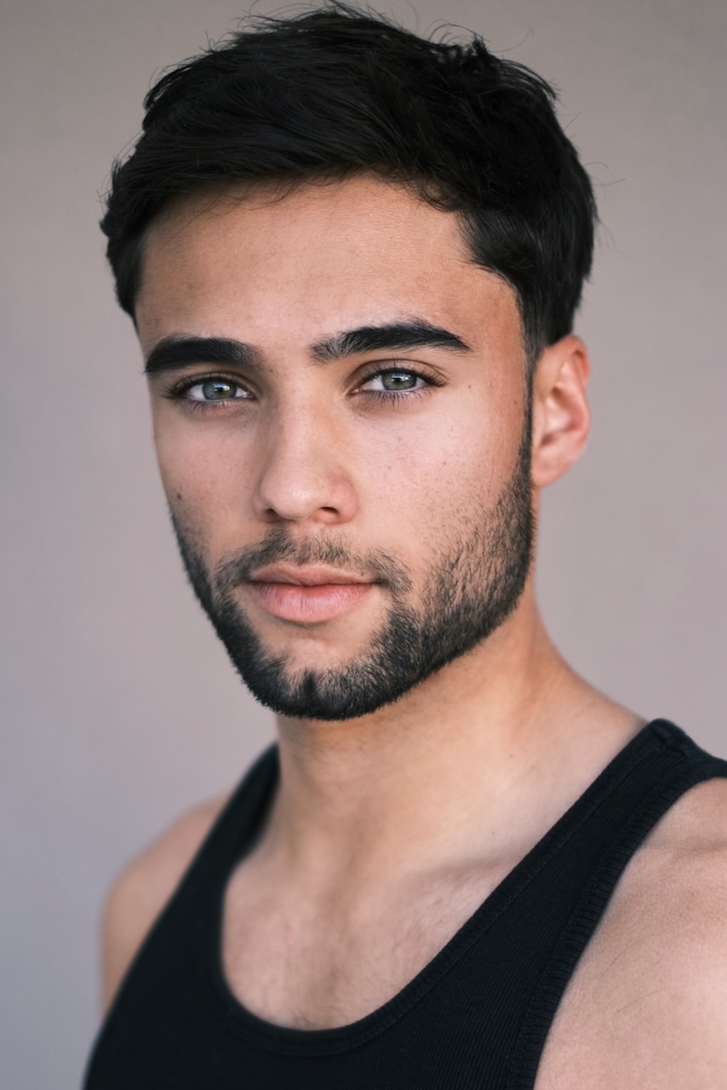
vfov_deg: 37.5
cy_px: 545
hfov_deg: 25.5
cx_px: 364
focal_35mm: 53
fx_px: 1604
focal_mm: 35
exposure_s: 1/640
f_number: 1.4
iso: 160
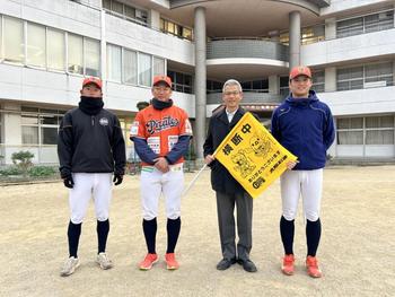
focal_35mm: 26
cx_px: 198
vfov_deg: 53.1
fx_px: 297
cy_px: 148
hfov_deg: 67.3
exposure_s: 1/121
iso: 100
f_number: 1.5
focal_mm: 5.7
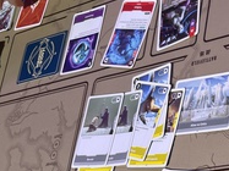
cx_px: 366
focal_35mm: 89
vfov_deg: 16.3
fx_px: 588
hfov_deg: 18.8
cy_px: 166
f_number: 1.5
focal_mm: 5.7
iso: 50
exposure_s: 1/111
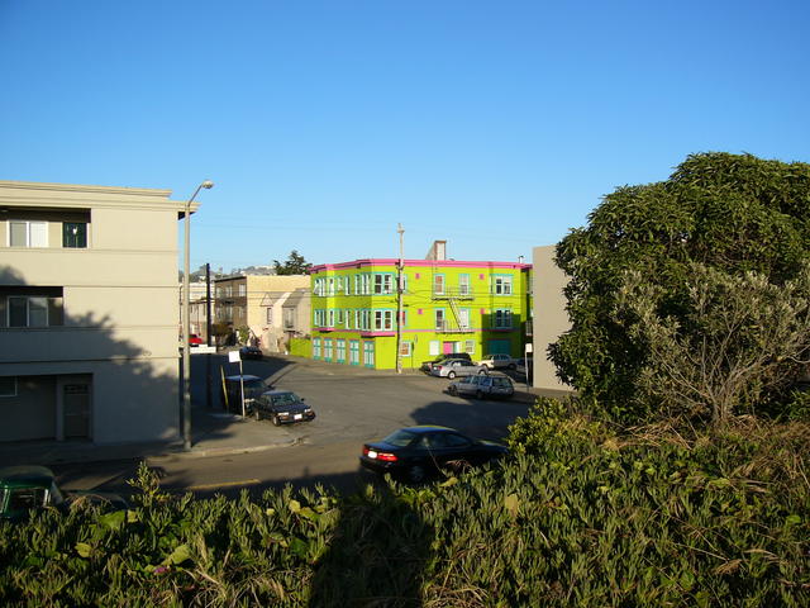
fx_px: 819
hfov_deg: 52.6
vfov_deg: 40.7
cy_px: 304
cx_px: 405
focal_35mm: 35
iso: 50
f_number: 8
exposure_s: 1/125
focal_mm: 5.8
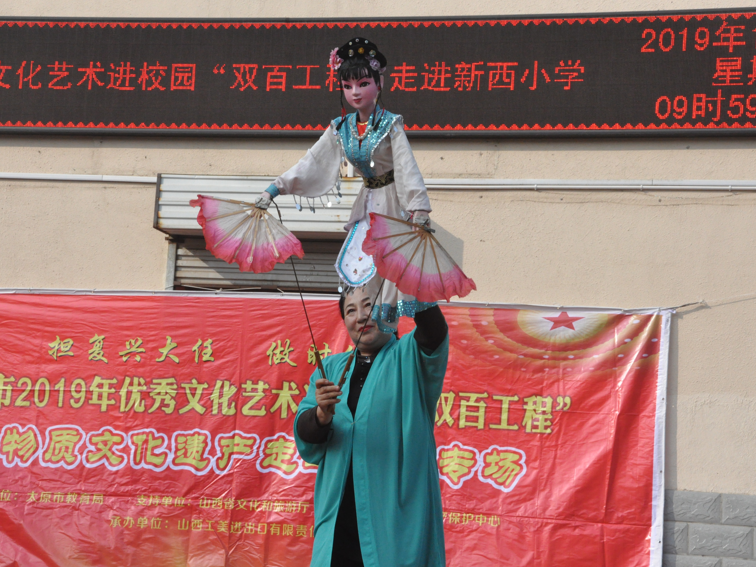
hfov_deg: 19.4
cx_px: 355
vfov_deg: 14.6
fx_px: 2206
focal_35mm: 101
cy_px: 284
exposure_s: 1/800
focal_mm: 62
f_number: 14
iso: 1600
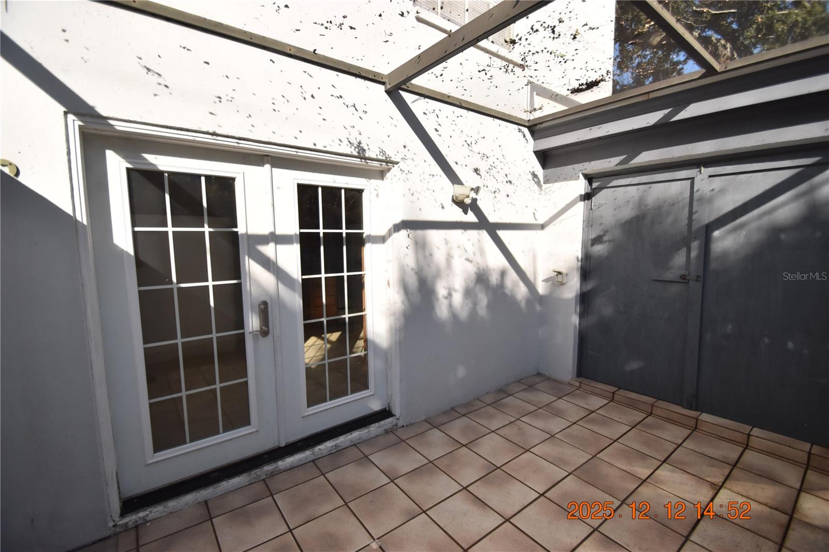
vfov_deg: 77.3
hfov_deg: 100.4
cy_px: 276
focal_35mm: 15
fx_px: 345
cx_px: 414
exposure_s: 1/3000
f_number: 3.5
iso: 800
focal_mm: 10
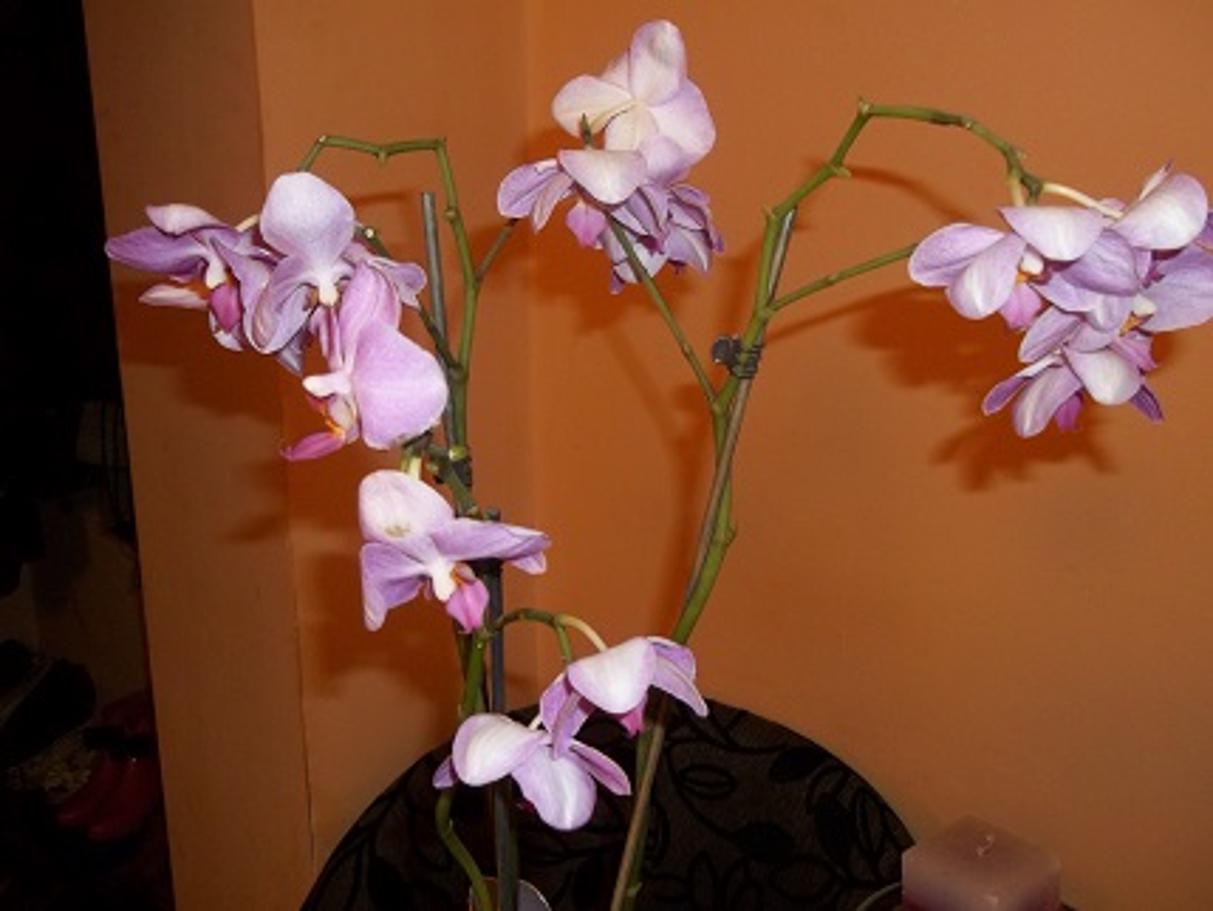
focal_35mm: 32
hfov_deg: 56.8
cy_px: 456
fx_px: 1122
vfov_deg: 44.2
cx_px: 606
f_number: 2.9
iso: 160
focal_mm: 5.7
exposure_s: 1/30
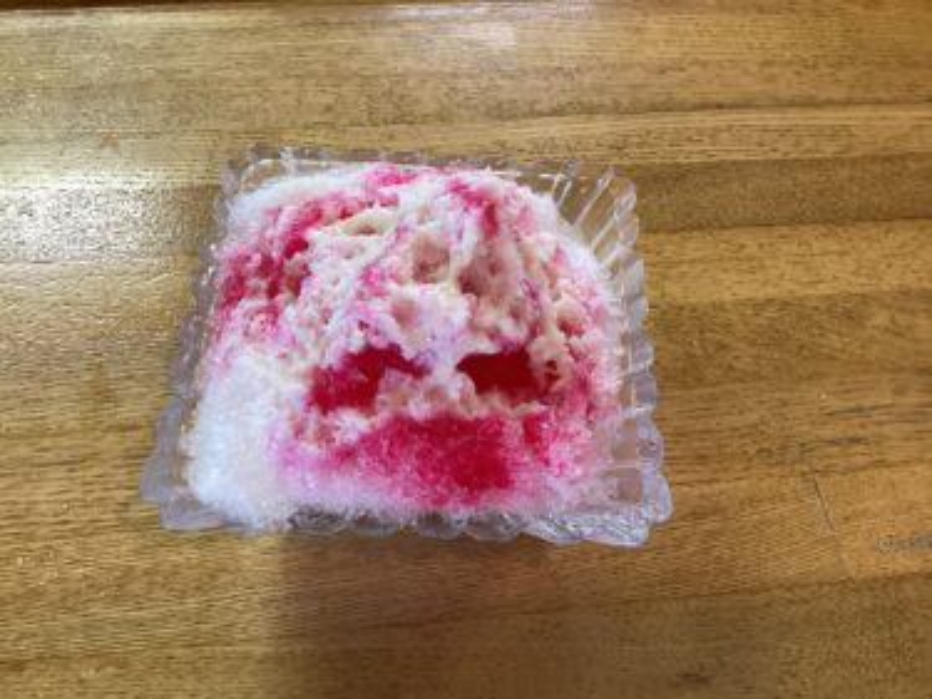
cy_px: 350
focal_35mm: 31
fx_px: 834
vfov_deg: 45.4
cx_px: 466
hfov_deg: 58.4
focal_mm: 3.3
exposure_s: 1/60
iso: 250
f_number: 2.4
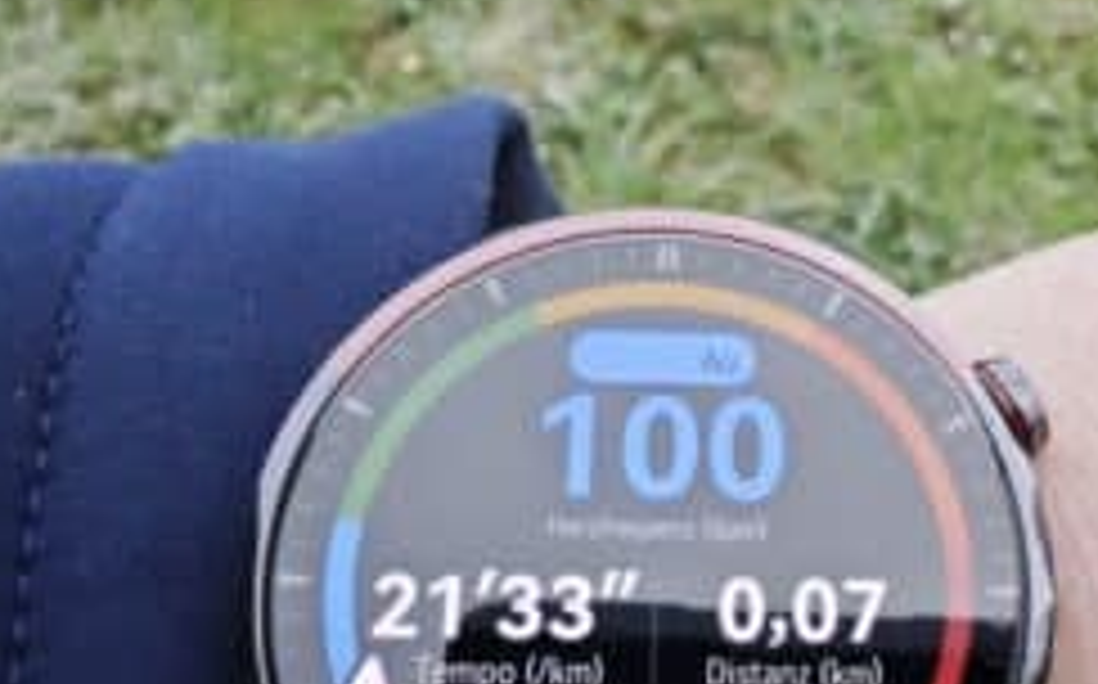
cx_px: 855
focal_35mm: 39
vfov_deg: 31.5
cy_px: 587
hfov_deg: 48.0
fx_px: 1166
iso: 80
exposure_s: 1/152
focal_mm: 2.03
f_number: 1.8
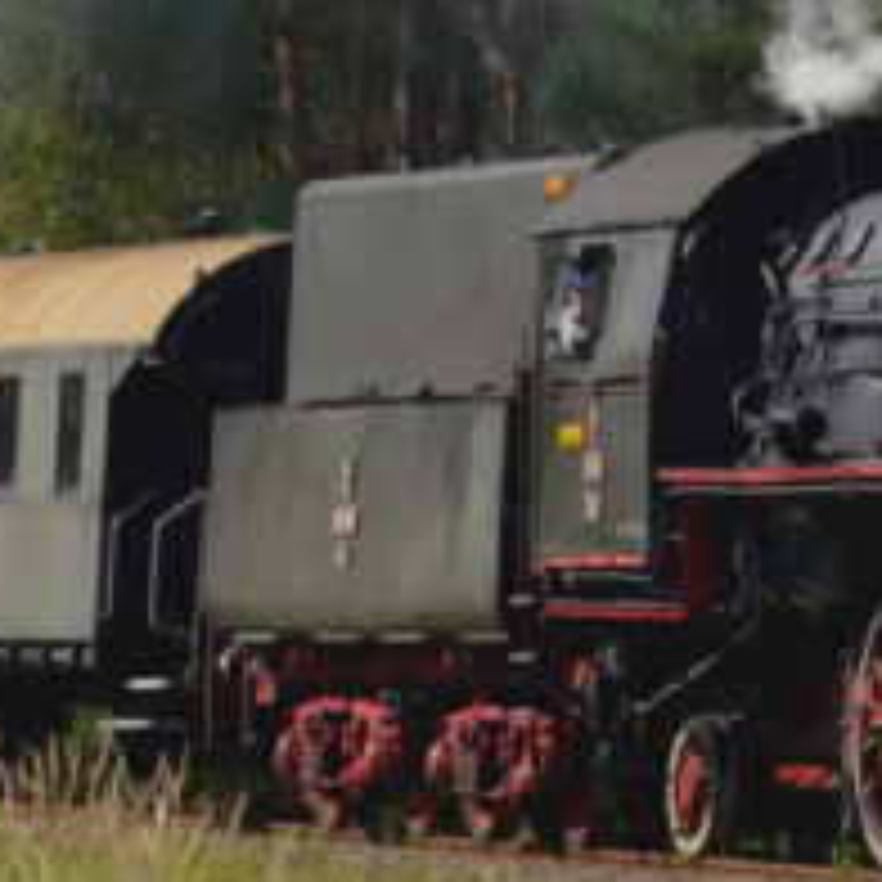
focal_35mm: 415
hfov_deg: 4.2
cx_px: 421
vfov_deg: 4.2
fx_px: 11963
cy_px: -47
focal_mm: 46
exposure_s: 1/640
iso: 400
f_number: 8
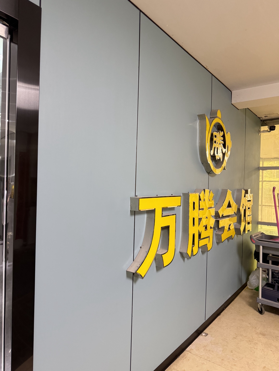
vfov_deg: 71.6
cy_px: 186
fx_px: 258
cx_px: 140
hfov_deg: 56.9
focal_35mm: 24
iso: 400
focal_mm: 6.76
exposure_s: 1/50
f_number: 1.78
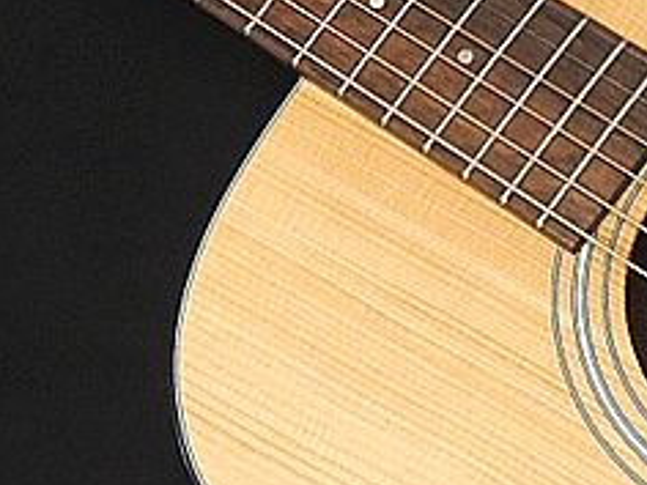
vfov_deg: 9.1
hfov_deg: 12.0
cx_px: 646
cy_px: 382
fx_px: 3047
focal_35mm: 163
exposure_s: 1/25
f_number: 3.2
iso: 400
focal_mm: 5.8
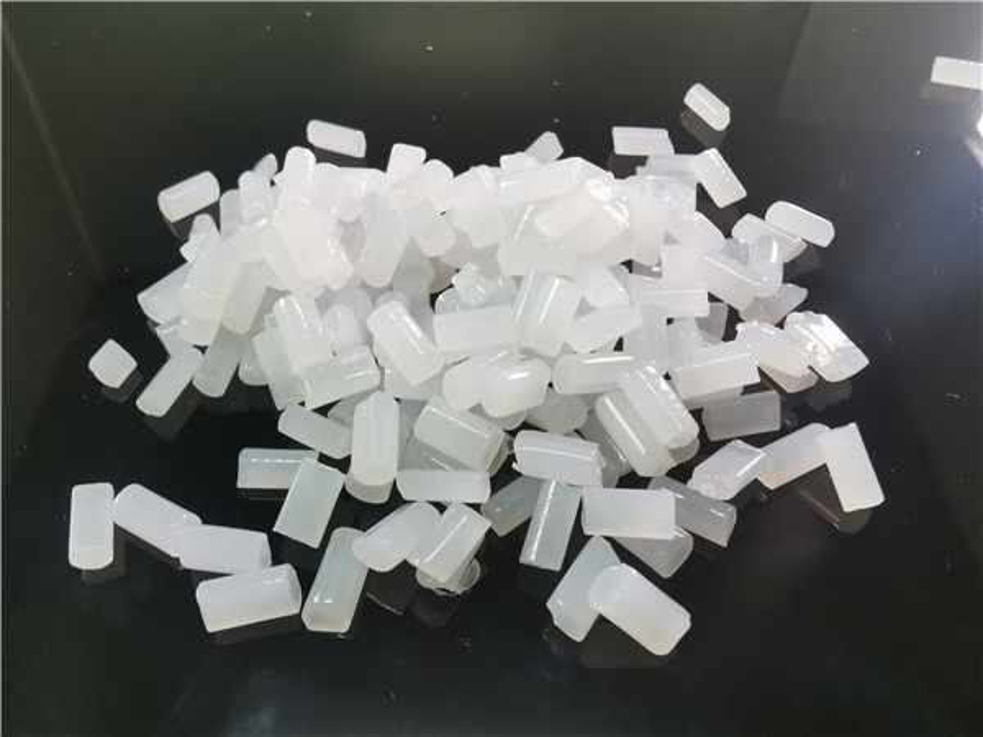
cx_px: 492
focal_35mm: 26
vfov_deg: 53.1
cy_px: 368
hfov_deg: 67.3
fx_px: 738
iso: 320
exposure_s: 1/33.3
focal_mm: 2.26
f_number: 2.2
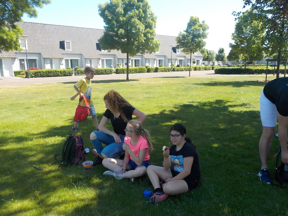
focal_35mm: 30
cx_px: 144
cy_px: 108
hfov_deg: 60.0
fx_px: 250
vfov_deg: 46.8
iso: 125
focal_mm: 4.1
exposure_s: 1/400
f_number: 3.3
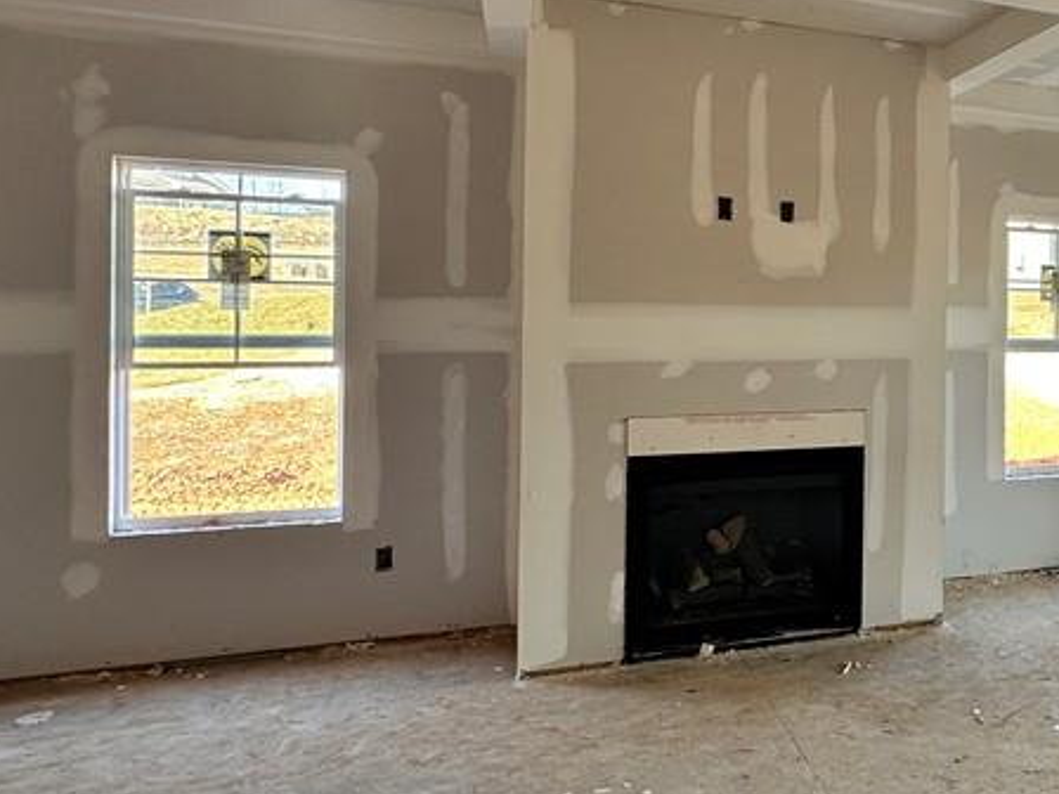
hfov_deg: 50.1
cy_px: 321
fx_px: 979
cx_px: 964
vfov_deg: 44.0
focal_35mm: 32
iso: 80
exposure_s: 1/99
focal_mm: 2.22
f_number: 2.2
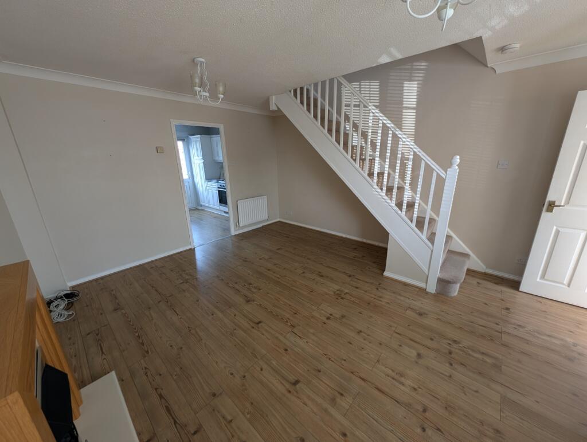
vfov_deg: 94.6
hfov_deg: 110.5
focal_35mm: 12
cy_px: 221
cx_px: 294
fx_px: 204
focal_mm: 2.23
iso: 59
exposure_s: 1/52.3
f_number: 1.95
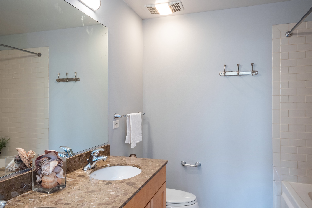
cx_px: 144
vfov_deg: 47.9
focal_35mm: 27
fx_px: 234
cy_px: 102
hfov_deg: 67.3
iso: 100
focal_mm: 16
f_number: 8
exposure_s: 1.3
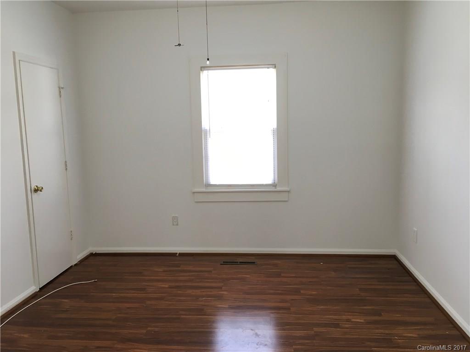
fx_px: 394
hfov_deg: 61.7
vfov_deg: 48.2
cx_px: 235
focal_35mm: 29
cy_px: 176
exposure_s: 1/30
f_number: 2.2
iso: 64
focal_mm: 4.15
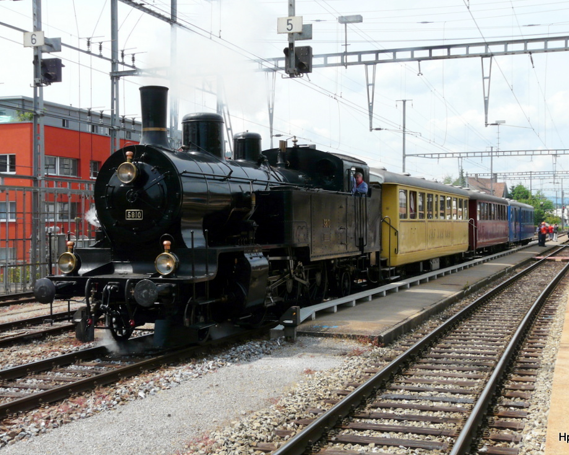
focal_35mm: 51
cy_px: 223
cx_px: 285
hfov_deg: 36.7
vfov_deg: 29.7
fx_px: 859
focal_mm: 7.9
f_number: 5.6
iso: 100
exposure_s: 1/400
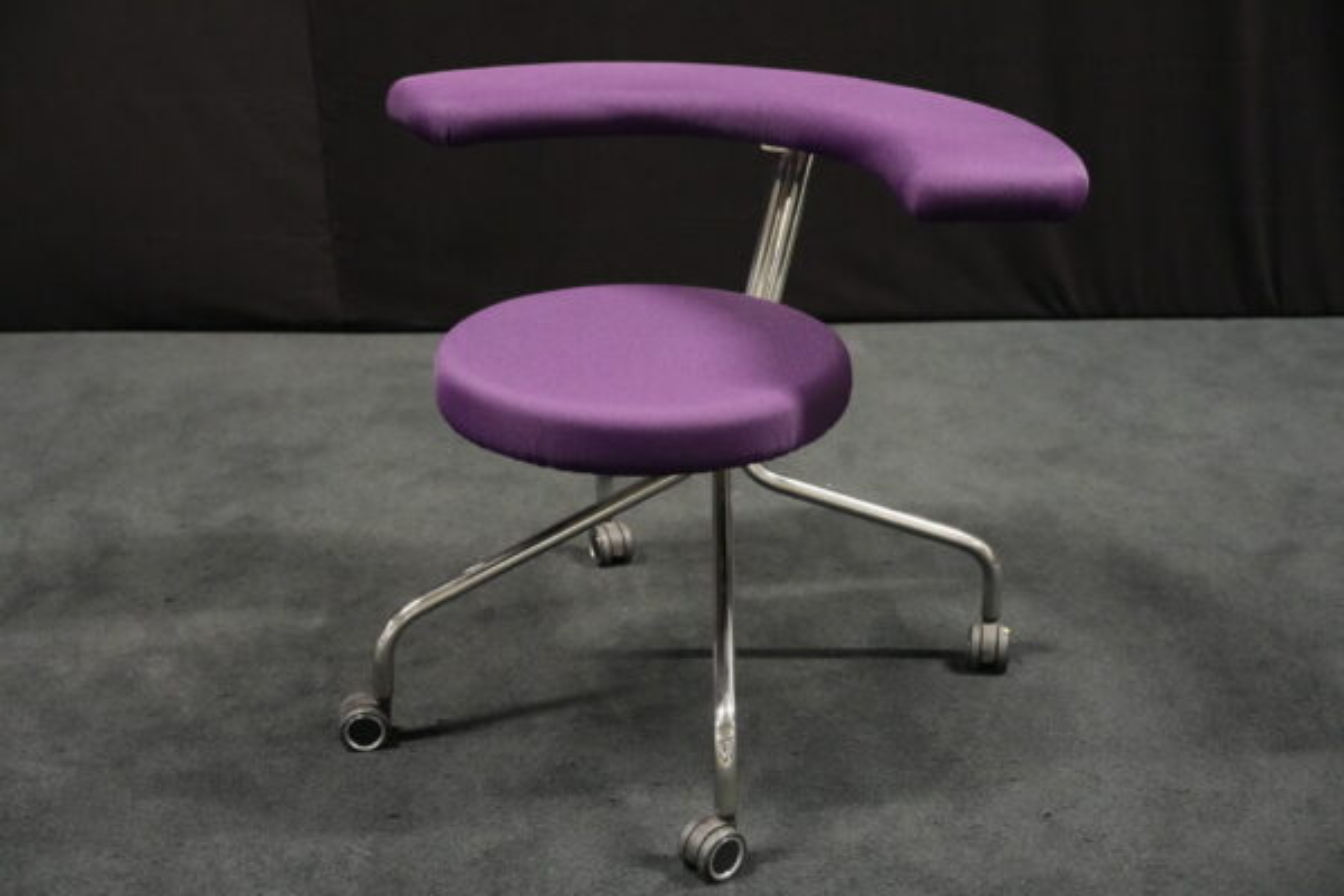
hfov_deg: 41.1
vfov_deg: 28.1
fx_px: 1792
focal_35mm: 48
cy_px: 448
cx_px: 672
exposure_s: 1/50
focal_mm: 48
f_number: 4
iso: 12800
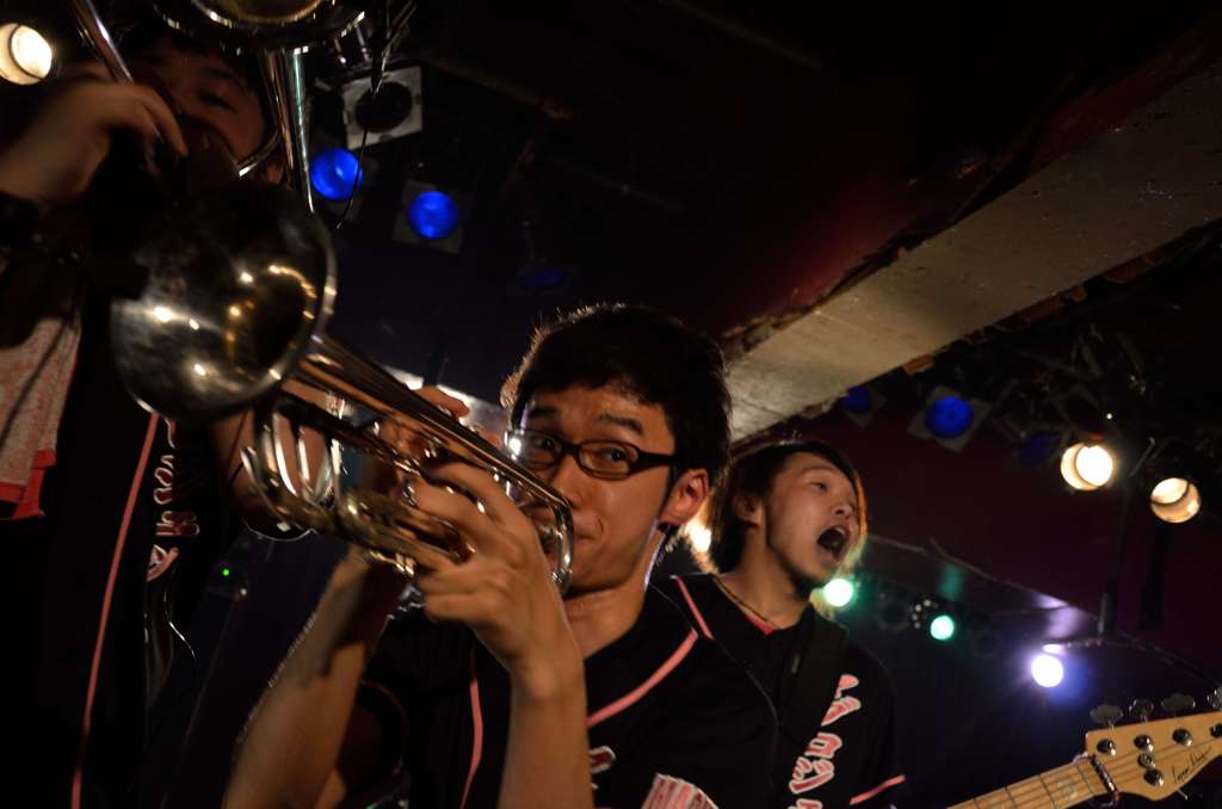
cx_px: 611
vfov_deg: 35.3
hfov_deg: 51.4
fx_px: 1270
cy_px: 404
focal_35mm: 38
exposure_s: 1/40
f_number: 4
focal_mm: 25
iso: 320
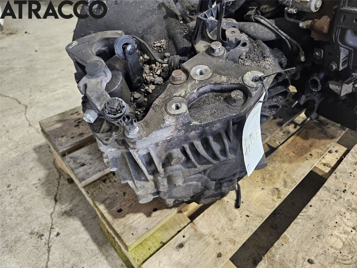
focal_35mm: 23
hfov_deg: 73.9
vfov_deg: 58.9
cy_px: 134
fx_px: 237
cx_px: 178
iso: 320
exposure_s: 1/100
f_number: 1.8
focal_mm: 5.4
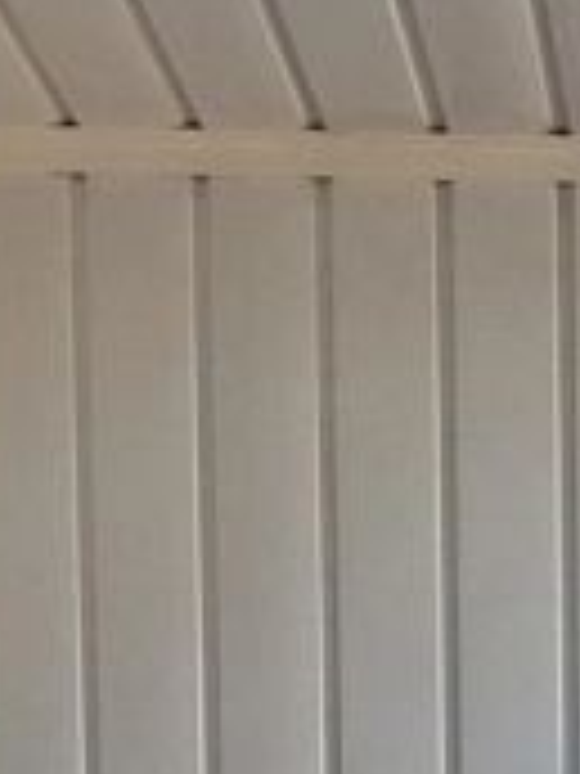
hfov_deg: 14.5
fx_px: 2122
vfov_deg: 16.4
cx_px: 886
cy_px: 1487
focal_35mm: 95
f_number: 2.2
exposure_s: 1/140
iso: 40
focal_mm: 1.74
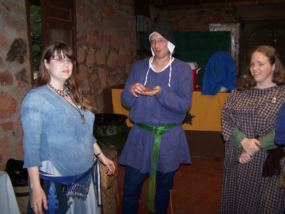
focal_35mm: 38
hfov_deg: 49.0
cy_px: 107
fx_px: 313
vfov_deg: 37.7
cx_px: 142
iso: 140
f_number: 2.8
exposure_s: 1/60
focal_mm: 6.3
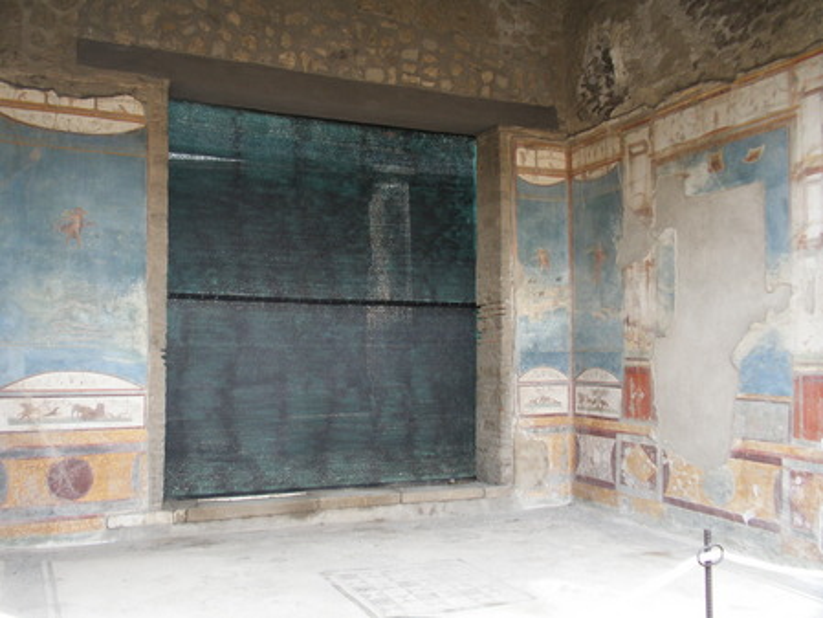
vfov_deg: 38.7
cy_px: 309
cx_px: 412
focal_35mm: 37
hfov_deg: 50.1
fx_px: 880
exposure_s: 1/40
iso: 64
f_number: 3.5
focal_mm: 6.6
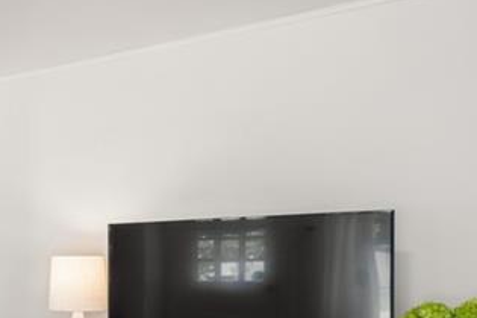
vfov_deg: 25.4
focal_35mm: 52
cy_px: 268
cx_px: -136
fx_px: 689
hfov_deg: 30.5
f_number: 8
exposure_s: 1/6
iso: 320
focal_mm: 16
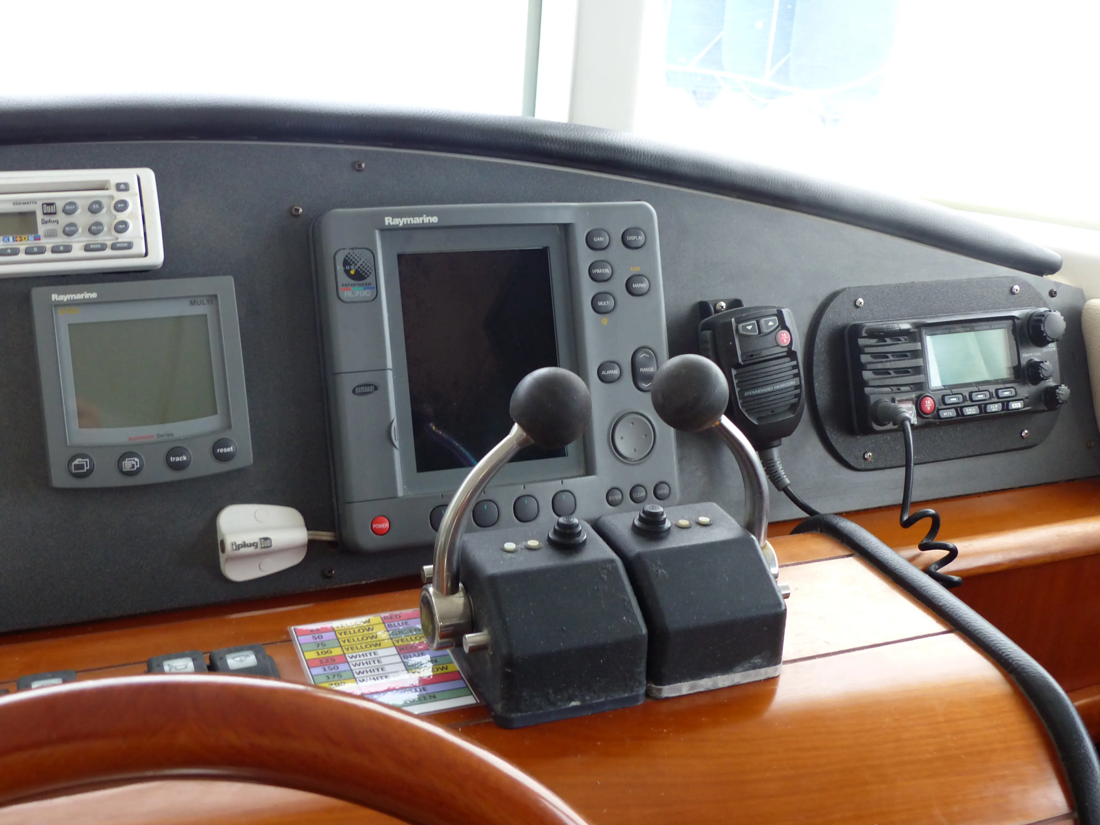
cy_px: 412
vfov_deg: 36.8
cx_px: 550
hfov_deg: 47.9
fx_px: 1239
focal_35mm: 39
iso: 250
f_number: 2.8
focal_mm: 6.8
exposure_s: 1/125
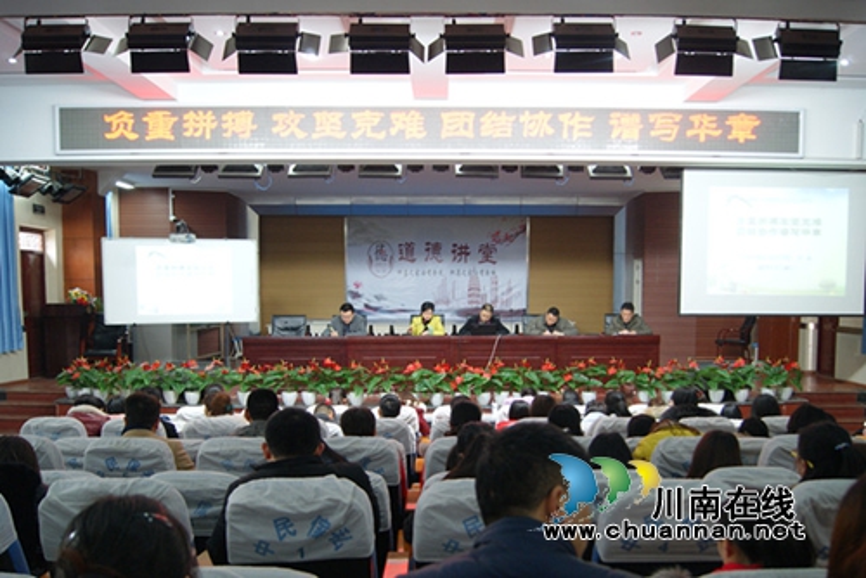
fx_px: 794
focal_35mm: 33
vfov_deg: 40.0
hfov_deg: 57.2
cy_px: 289
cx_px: 433
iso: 400
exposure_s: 1/15
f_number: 4
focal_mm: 22
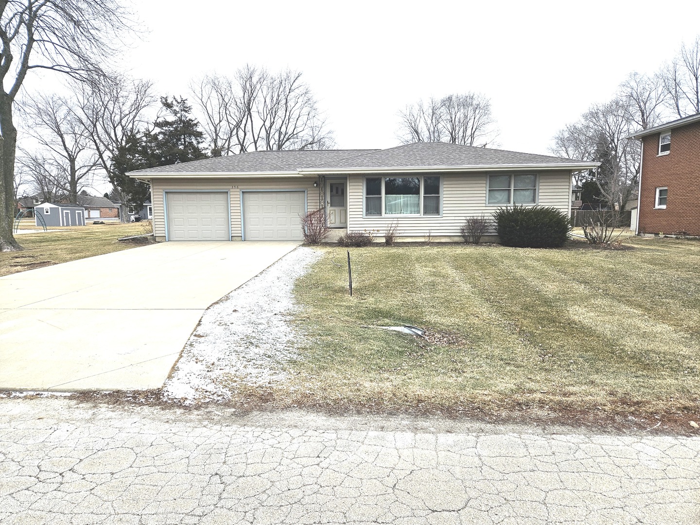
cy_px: 262
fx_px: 465
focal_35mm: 23
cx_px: 350
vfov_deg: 58.9
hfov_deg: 73.9
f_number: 1.8
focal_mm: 5.4
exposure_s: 1/1354
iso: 40
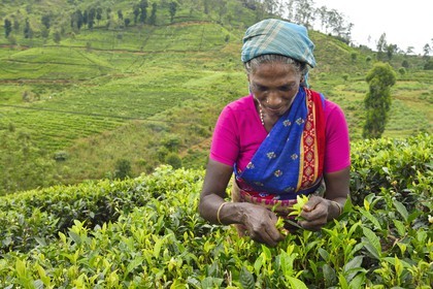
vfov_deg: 35.1
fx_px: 457
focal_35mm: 38
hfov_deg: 50.7
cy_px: 144
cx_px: 216
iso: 400
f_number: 10
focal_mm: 38
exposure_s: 1/200
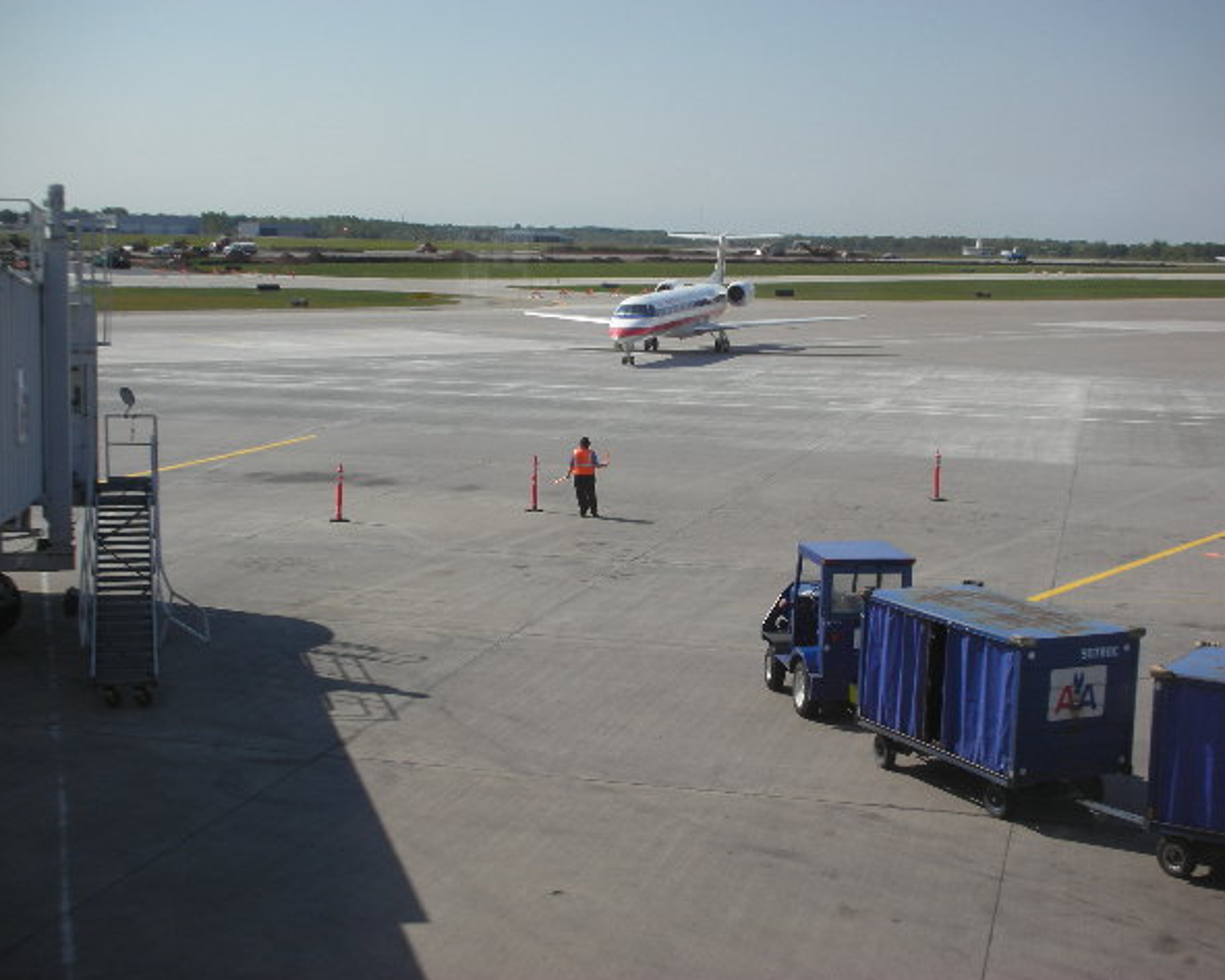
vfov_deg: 27.1
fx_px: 2031
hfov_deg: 33.6
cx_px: 593
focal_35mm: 56
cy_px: 487
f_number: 3.7
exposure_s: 1/296
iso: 50
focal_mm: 8.8
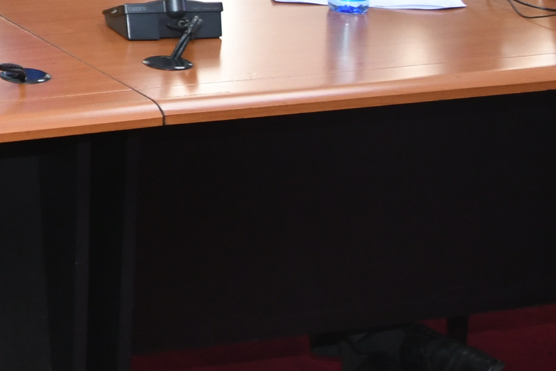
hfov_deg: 15.0
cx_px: -365
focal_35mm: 123
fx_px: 1900
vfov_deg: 10.5
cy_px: -302
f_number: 5
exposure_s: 1/100
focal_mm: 21
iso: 1000
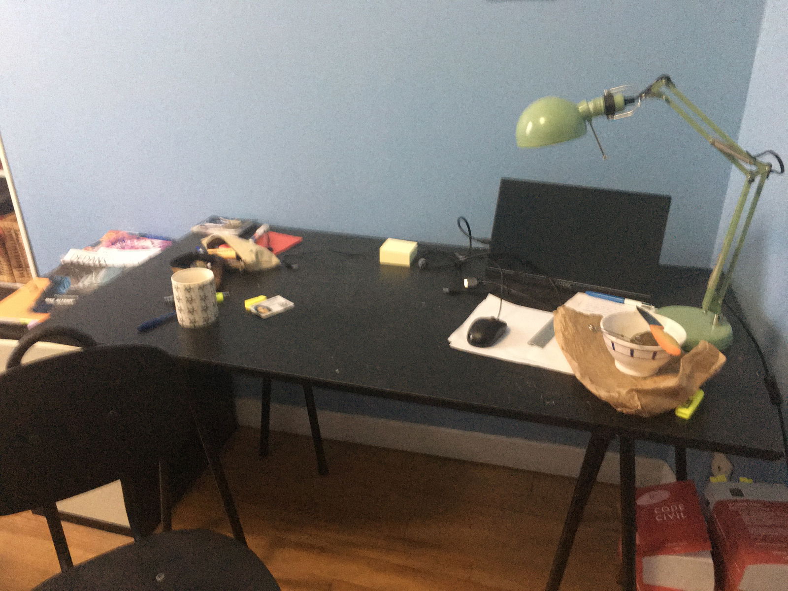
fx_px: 660
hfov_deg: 61.7
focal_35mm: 29
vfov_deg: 48.2
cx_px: 394
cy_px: 296
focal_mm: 4.15
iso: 500
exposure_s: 1/17
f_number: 2.2
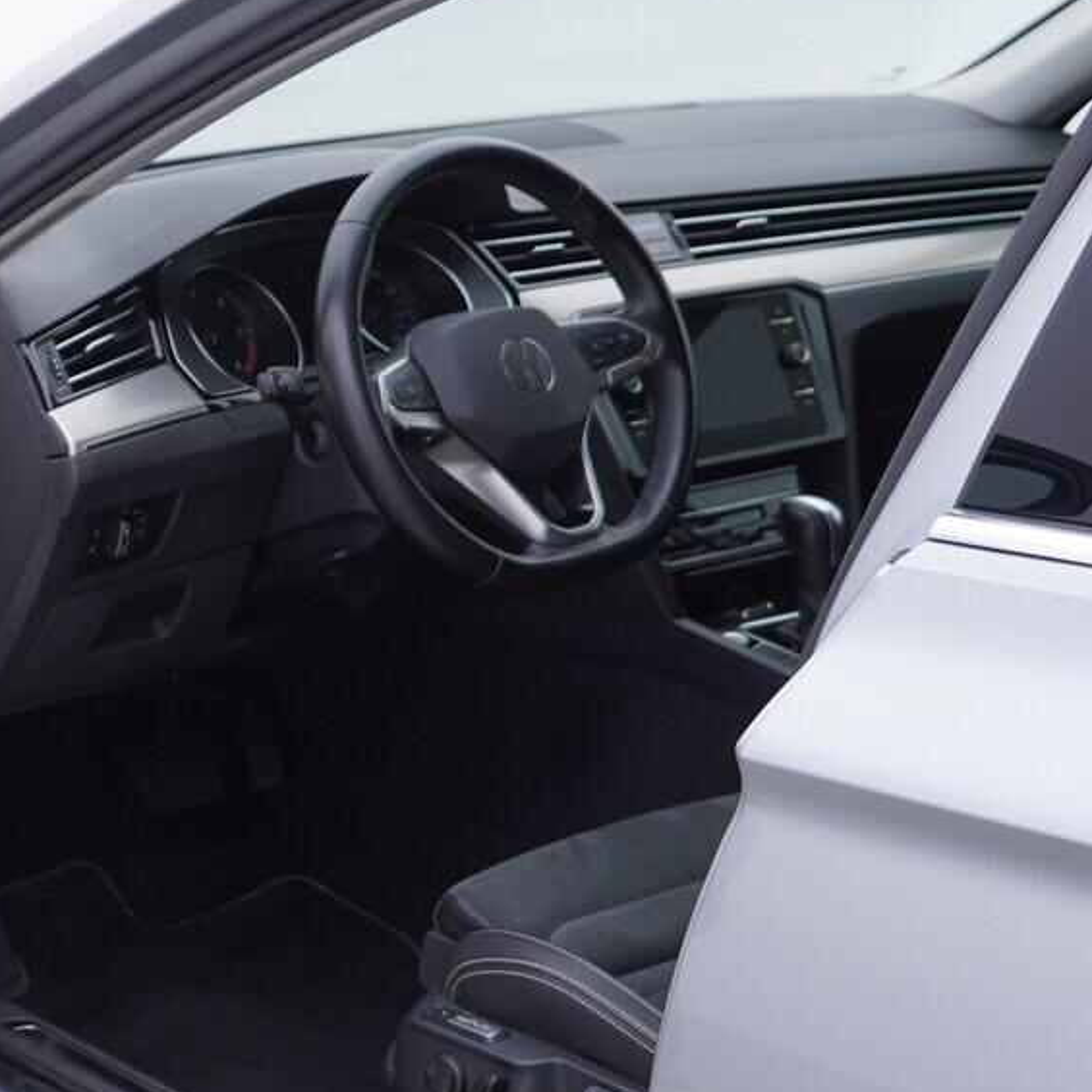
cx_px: -238
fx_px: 2784
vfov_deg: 22.2
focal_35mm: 78
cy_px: 653
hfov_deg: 20.7
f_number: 3.5
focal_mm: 24
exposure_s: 1/60
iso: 125
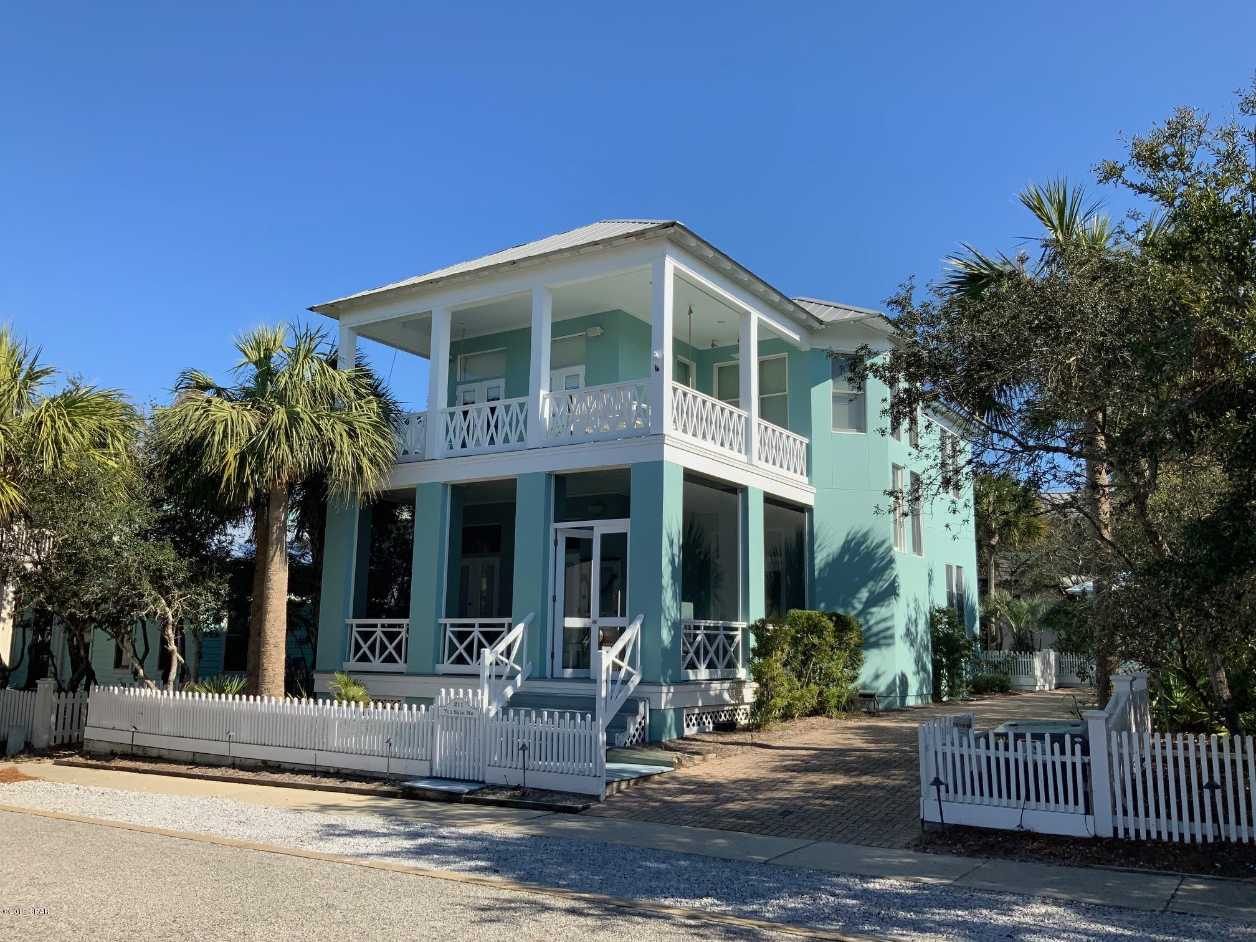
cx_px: 628
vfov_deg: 48.2
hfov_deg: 61.7
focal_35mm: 29
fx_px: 1052
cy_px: 471
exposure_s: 1/1675
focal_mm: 3
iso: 16
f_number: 1.8
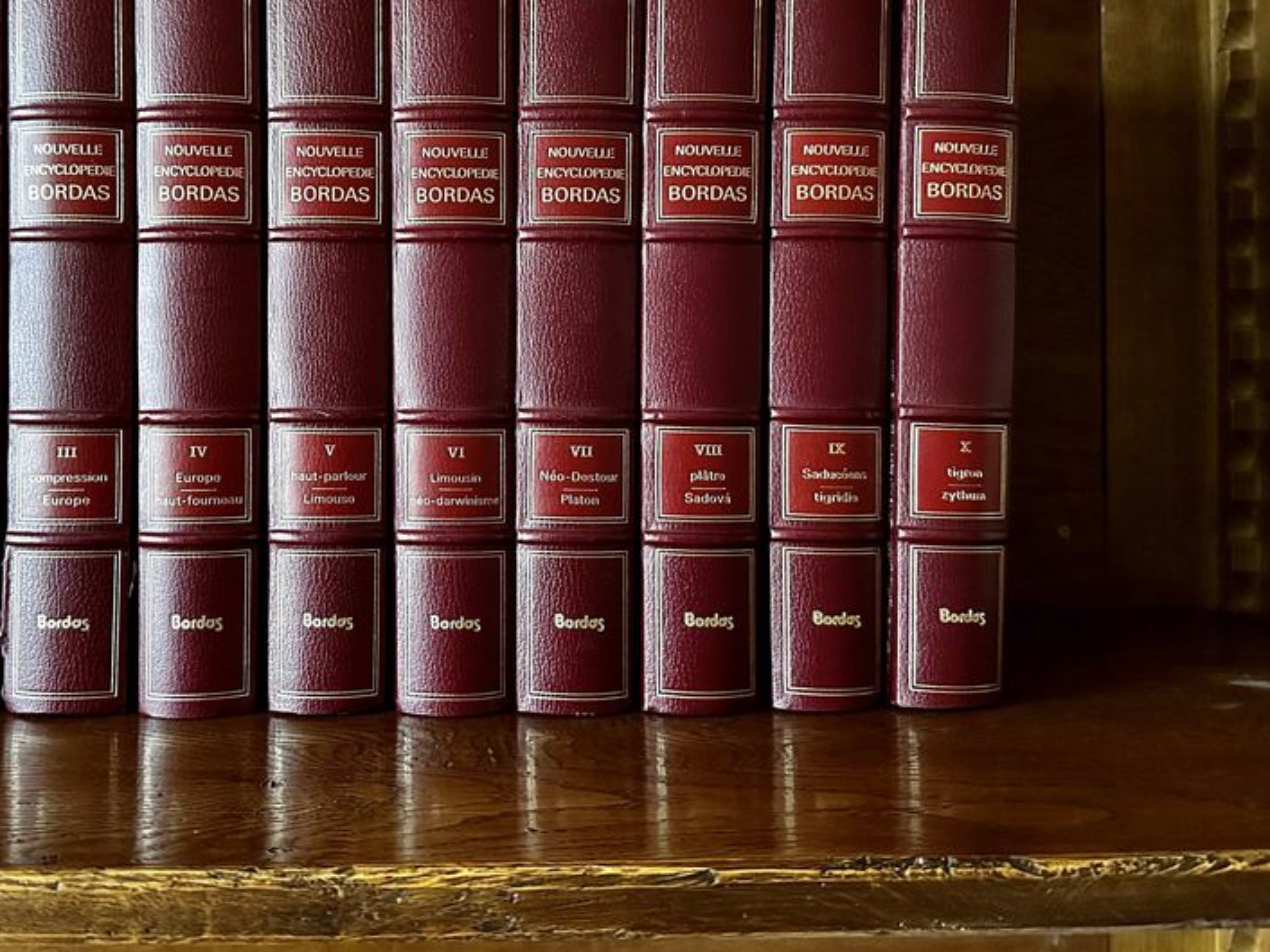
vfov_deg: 41.4
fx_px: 1247
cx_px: 432
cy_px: 340
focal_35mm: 34
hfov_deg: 53.0
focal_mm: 6.86
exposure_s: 1/60
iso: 800
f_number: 1.78
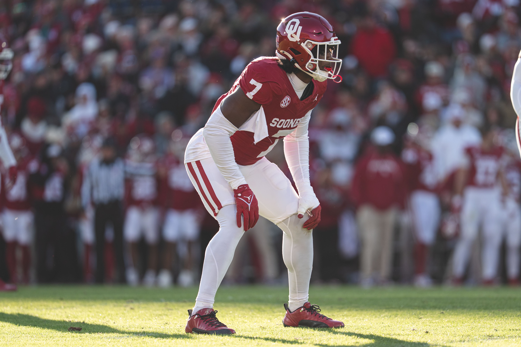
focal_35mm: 300
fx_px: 4341
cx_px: 260
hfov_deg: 6.9
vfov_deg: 4.6
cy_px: 174
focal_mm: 300
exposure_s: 1/1600
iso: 400
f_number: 2.8
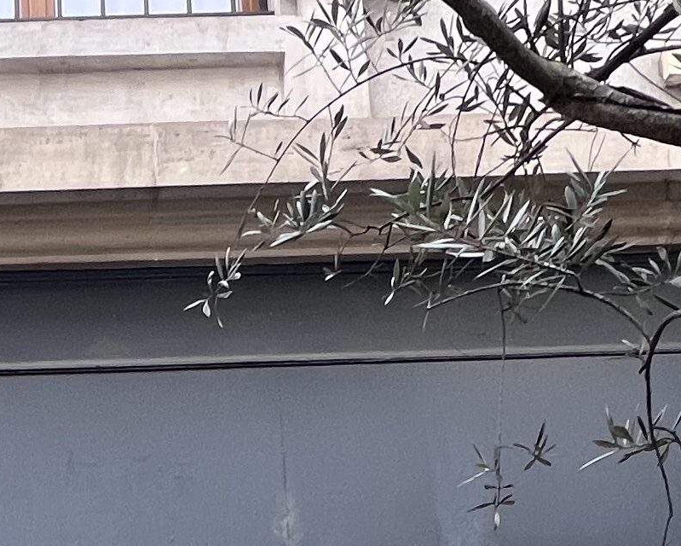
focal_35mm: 64
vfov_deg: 17.4
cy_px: 1080
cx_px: 43
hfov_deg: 28.2
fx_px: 1291
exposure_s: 1/99
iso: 64
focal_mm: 1.57
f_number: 1.8
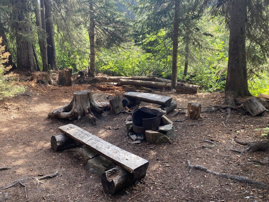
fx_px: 202
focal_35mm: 26
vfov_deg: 53.1
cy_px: 101
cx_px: 134
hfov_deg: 67.3
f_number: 1.8
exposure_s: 1/121
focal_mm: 4.25
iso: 50
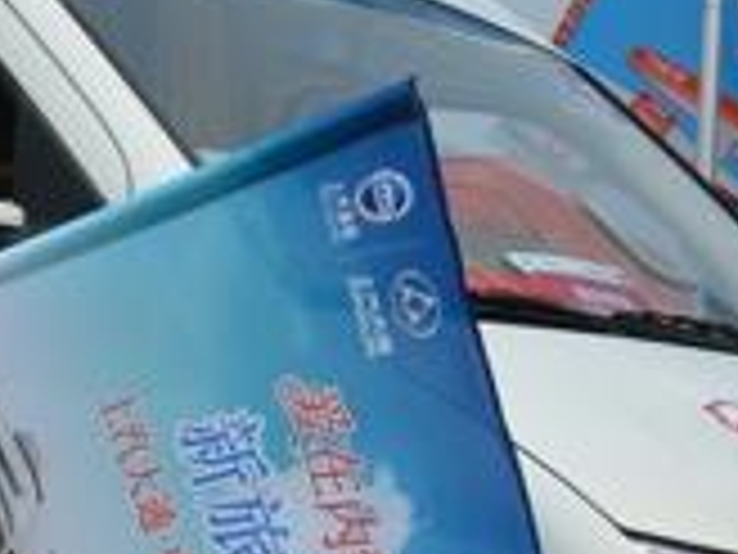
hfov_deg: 12.6
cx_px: -22
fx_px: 3283
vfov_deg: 9.6
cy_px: 300
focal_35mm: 154
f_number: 10
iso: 100
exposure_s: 1/400
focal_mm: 22
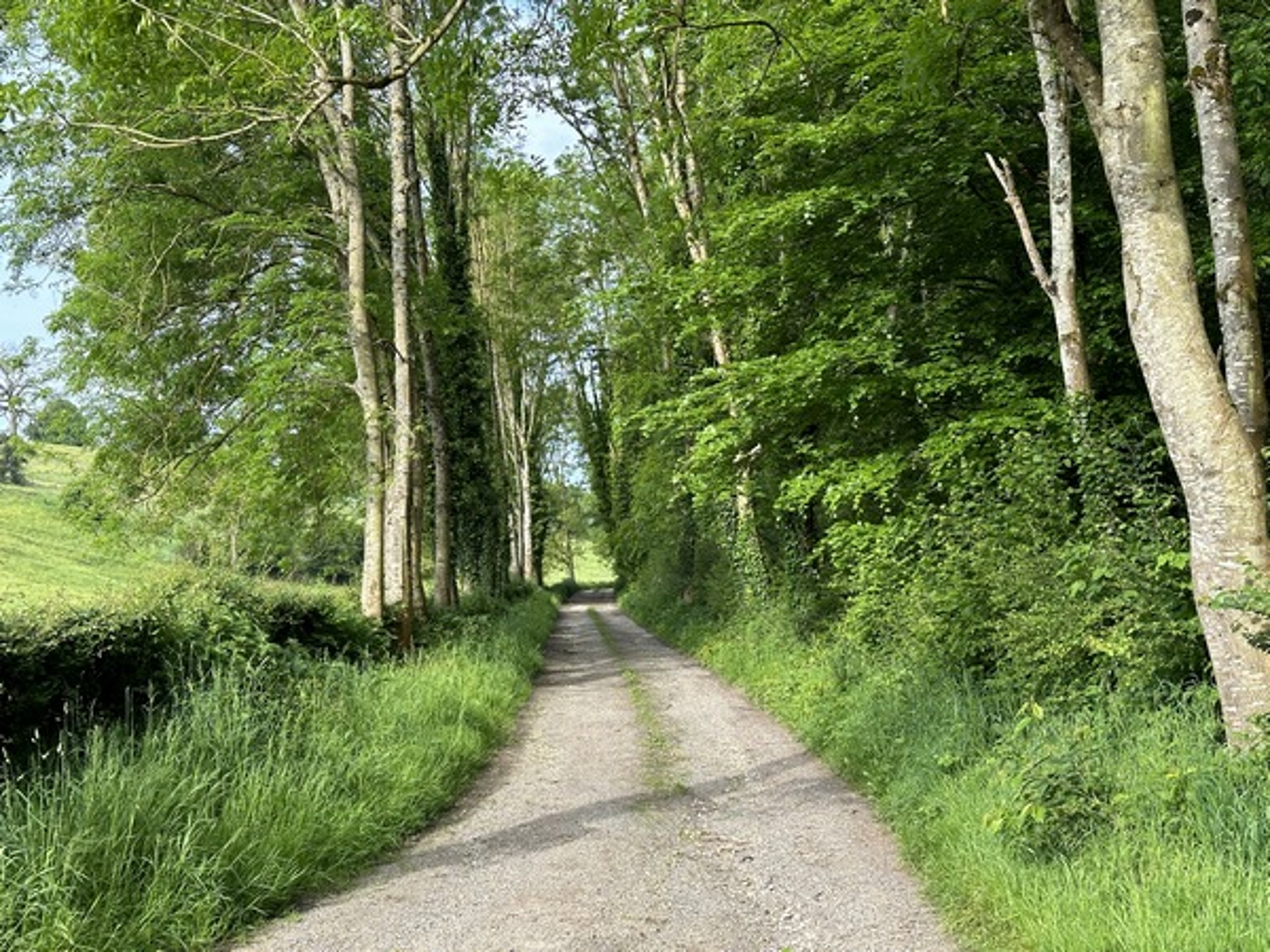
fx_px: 1761
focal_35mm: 48
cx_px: 635
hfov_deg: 39.7
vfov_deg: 30.3
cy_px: 476
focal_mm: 6.86
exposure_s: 1/767
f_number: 1.78
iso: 64
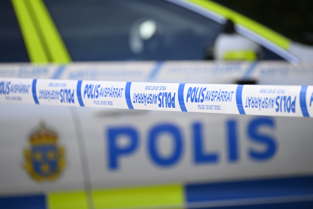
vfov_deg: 4.0
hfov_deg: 6.1
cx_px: 156
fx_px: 2955
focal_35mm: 340
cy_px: 104
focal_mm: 340
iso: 360
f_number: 5.3
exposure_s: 1/400
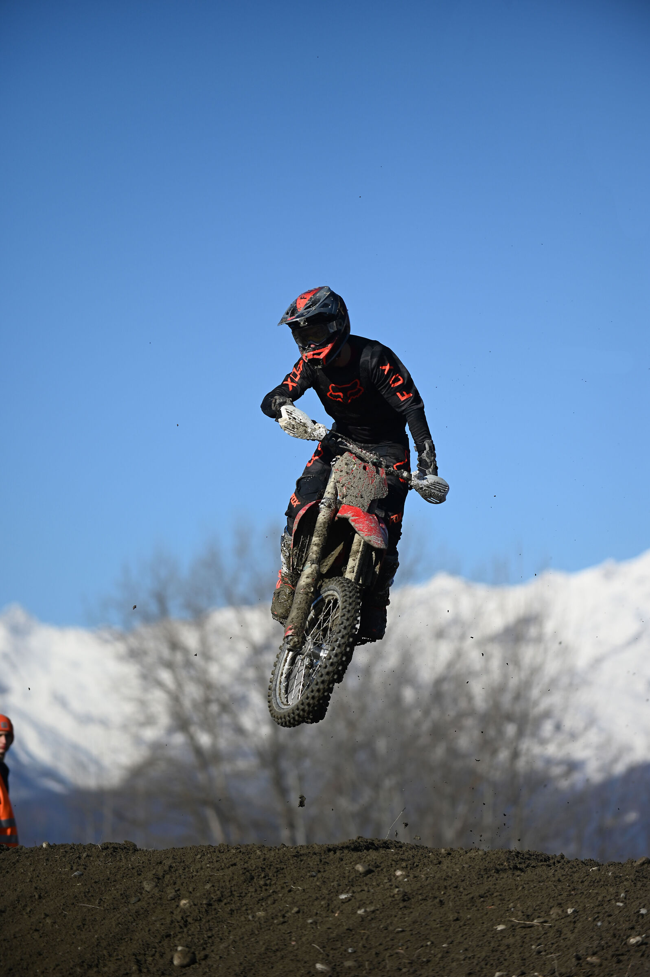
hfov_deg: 7.6
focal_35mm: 180
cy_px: 488
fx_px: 4881
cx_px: 325
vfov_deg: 11.4
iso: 220
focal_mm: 180
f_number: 2.8
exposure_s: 1/8000
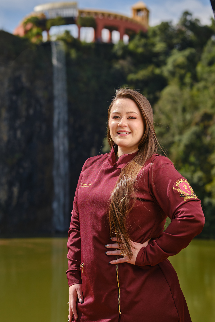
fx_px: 672
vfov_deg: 27.0
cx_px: 108
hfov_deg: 18.2
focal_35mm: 75
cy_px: 161
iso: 160
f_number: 2.8
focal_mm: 50
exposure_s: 1/2000
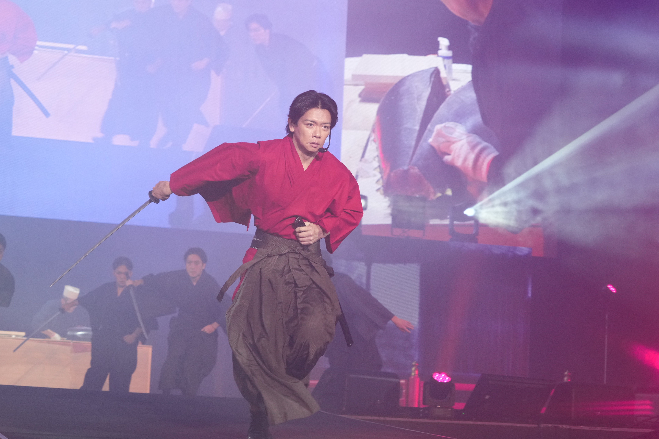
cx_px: 330
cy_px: 220
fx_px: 1794
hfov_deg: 20.8
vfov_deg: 14.0
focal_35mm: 98
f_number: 6.3
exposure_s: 1/320
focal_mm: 98
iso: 2500
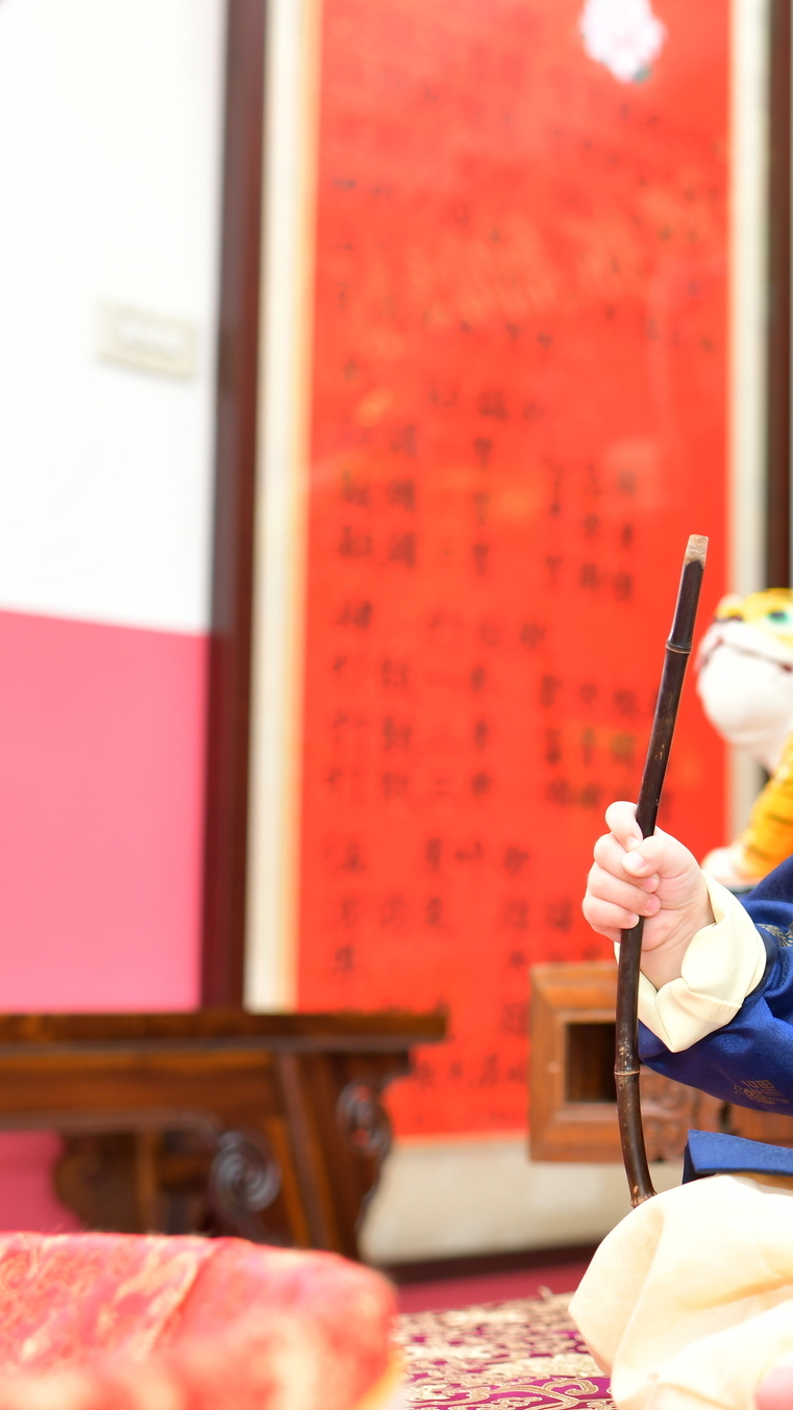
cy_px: 739
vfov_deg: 32.4
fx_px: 2431
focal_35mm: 65
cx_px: 1073
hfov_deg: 17.2
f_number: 2.8
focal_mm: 35
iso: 400
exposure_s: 1/250
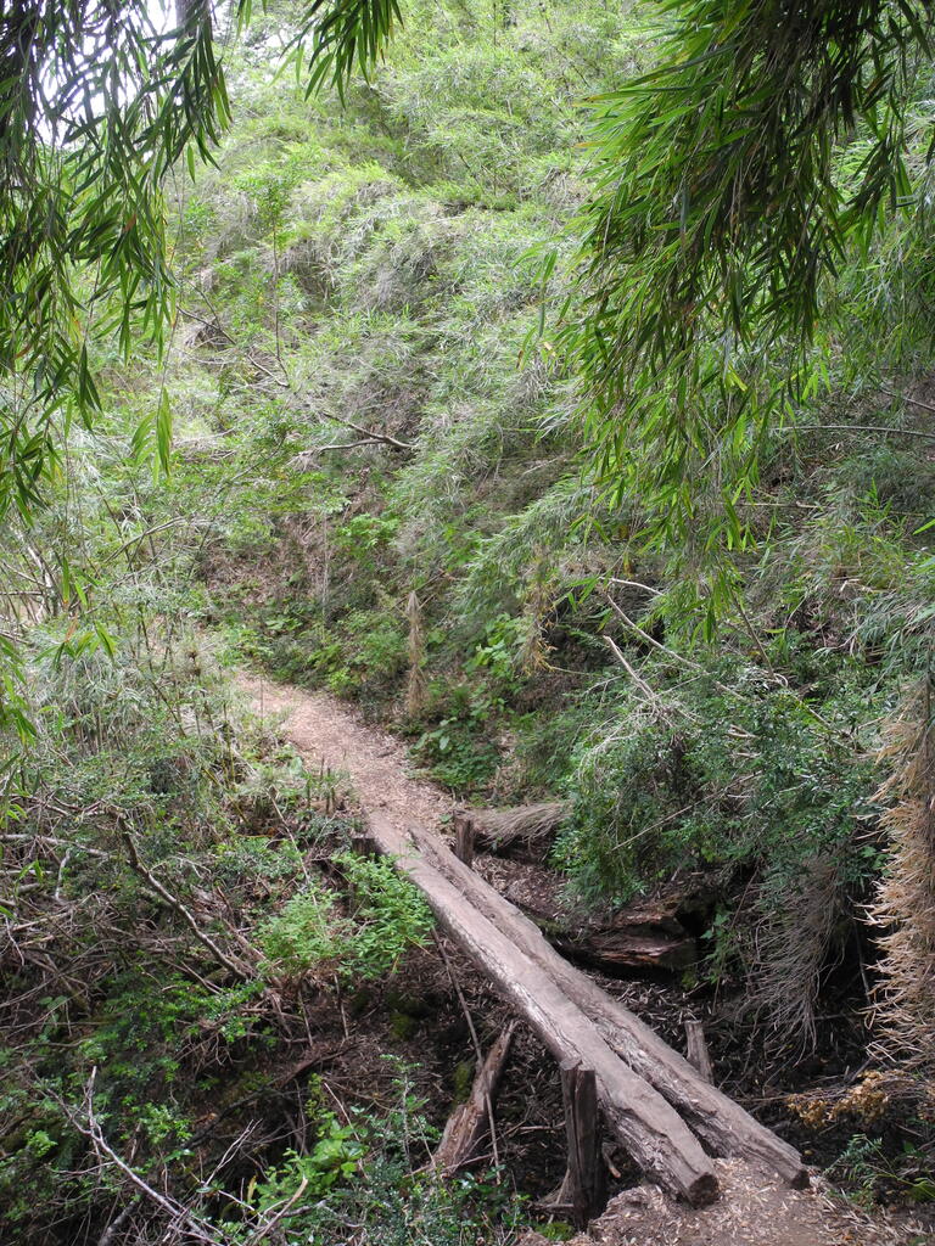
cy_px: 623
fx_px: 1008
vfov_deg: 63.4
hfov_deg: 49.7
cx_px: 468
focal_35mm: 28
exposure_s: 1/80
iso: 100
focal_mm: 6
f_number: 2.8
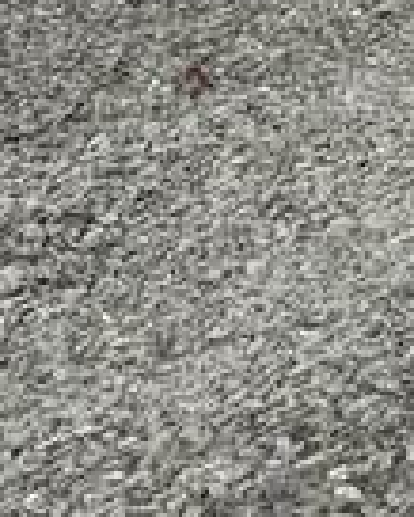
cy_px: -969
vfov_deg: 7.8
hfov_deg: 5.2
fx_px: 3366
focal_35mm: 220
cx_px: 2214
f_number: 1.78
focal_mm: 6.76
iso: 80
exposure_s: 1/1818
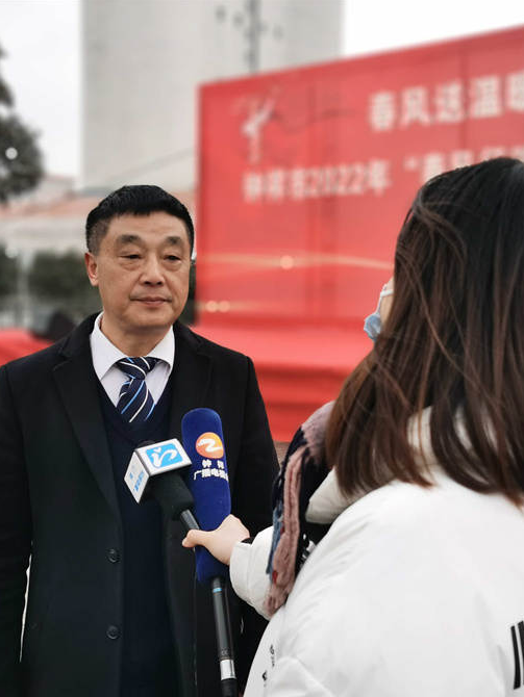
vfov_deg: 40.4
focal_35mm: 47
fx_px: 948
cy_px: 349
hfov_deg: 30.9
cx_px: 282
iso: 50
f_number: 1.6
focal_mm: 5.56
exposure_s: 1/1701
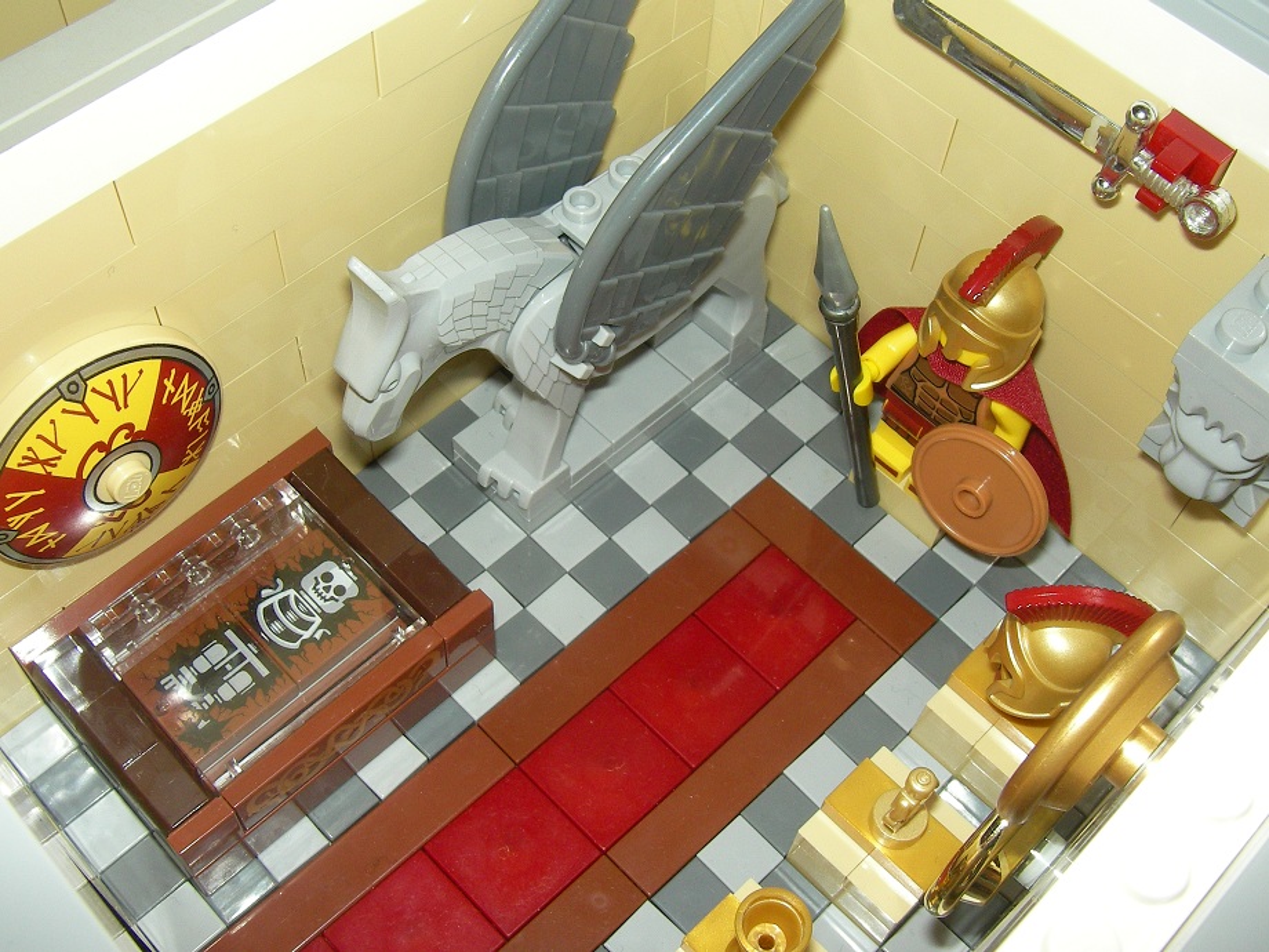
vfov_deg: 37.7
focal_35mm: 38
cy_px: 476
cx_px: 634
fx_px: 1393
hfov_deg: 49.0
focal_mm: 6.3
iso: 100
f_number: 6.6
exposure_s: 1/30
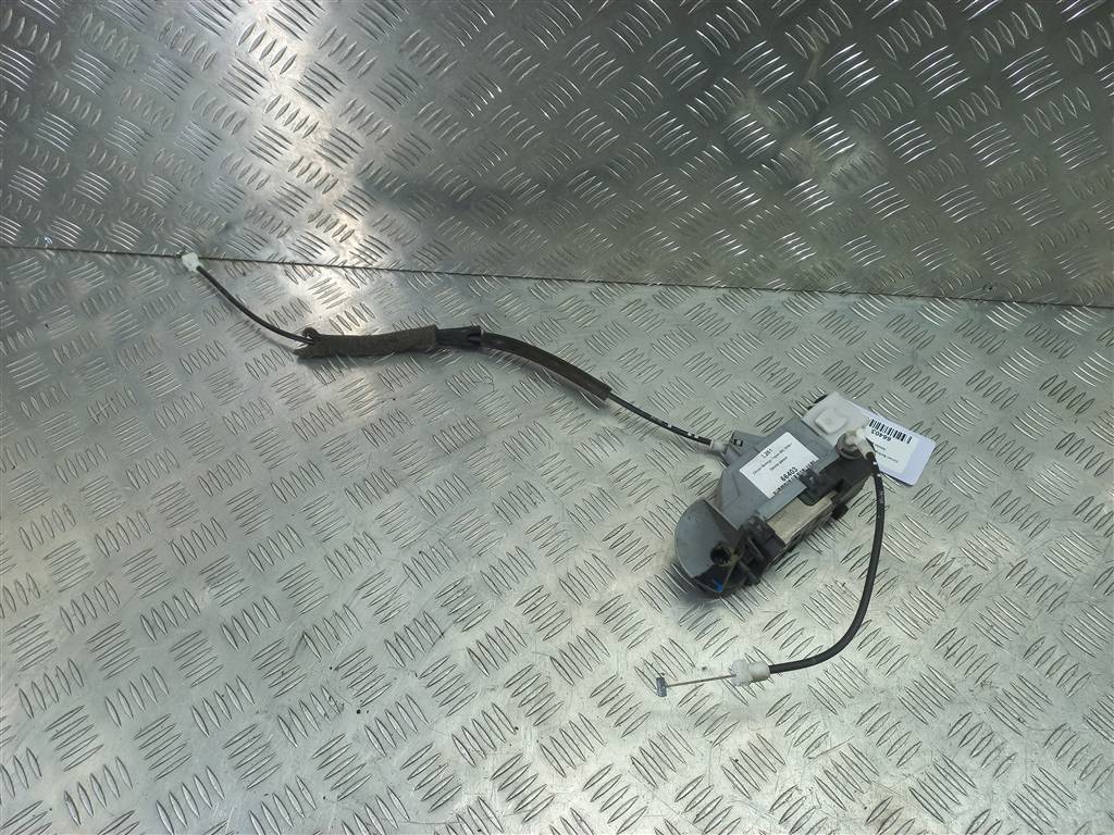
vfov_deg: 54.9
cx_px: 557
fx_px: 805
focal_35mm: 25
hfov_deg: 69.4
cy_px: 418
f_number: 1.8
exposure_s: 1/50
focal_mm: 4.6
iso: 50
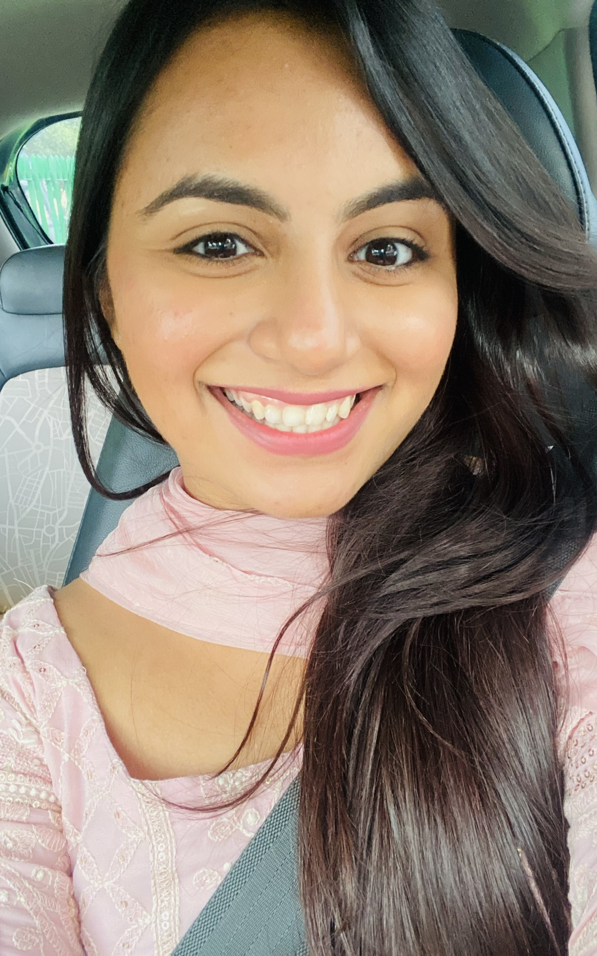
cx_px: 287
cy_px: 480
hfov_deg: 39.4
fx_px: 833
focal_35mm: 32
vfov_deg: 59.7
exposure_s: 1/60
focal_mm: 2.71
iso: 320
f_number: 2.2
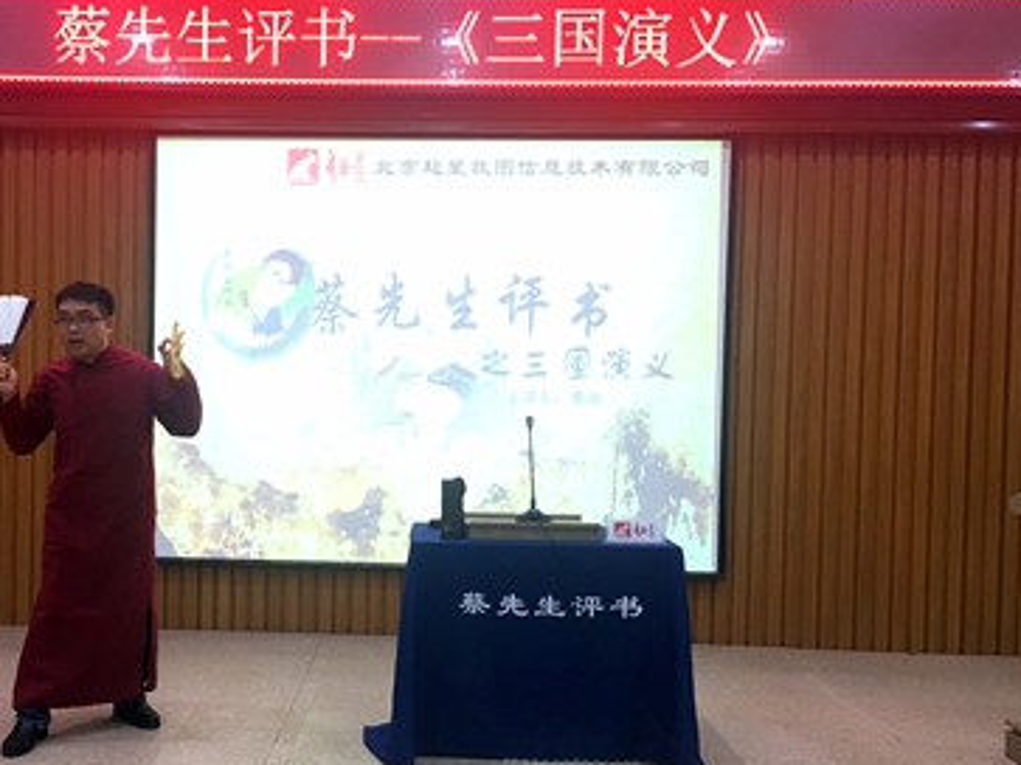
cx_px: 388
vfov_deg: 35.8
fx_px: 1179
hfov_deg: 46.4
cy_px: 449
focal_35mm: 40
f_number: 2.2
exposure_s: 1/17
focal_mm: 4.15
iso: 50
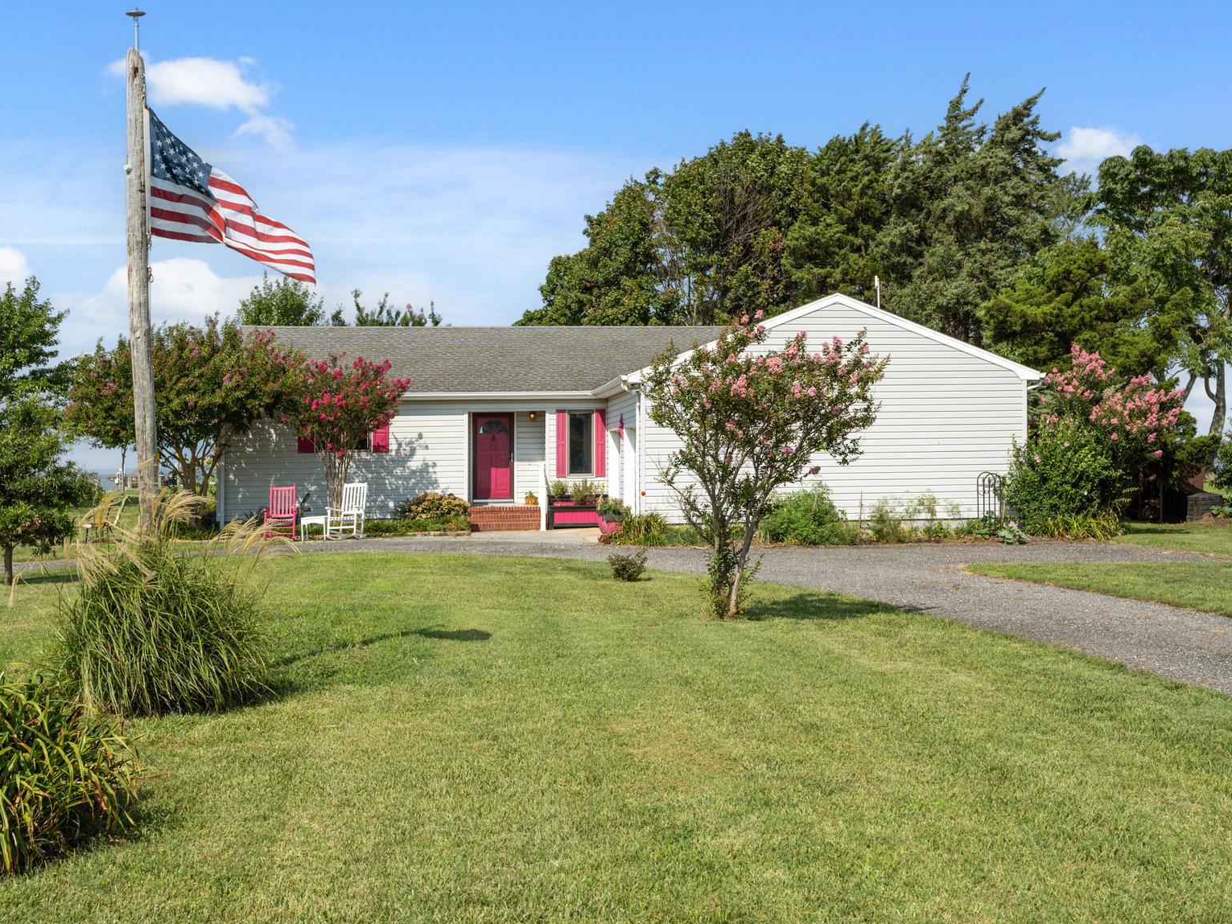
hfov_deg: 41.6
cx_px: 430
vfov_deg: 32.2
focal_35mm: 45
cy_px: 460
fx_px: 1602
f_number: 8
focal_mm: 35
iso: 100
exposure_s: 1/400
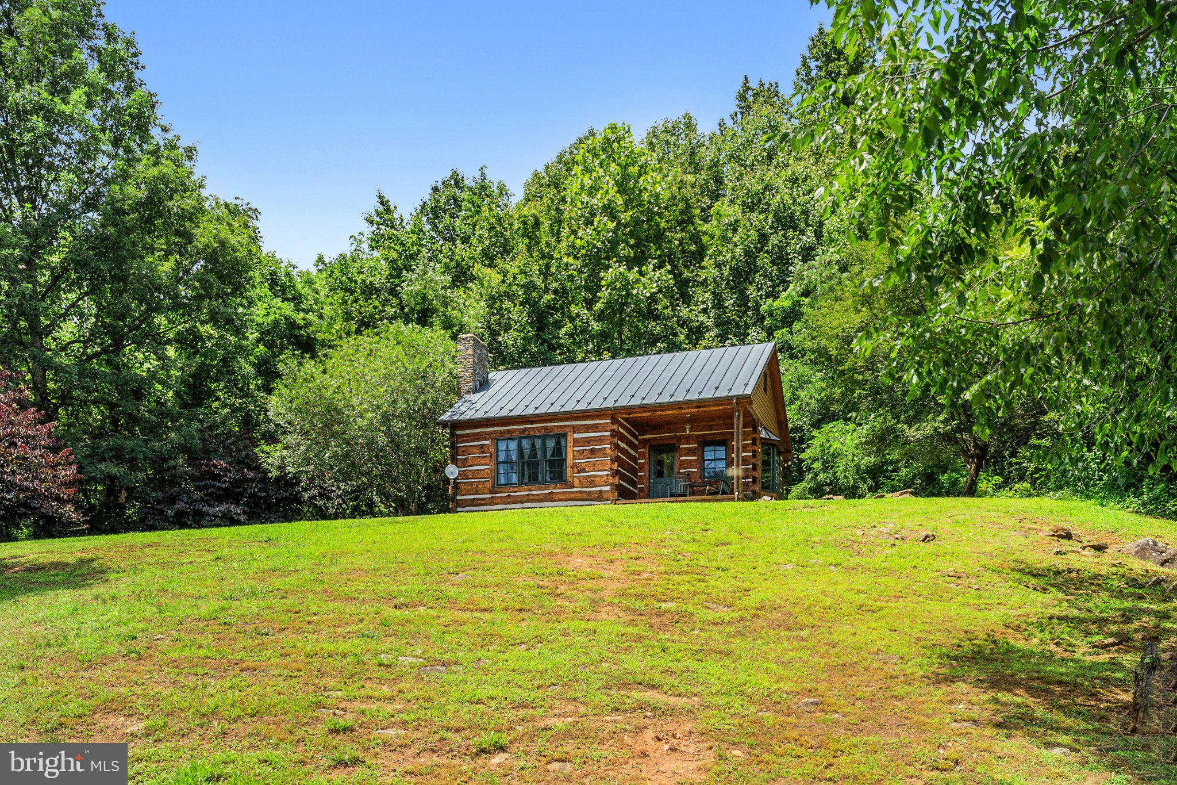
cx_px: 588
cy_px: 392
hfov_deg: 61.9
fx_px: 981
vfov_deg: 43.6
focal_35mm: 30
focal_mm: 20
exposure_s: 1/500
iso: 400
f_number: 8
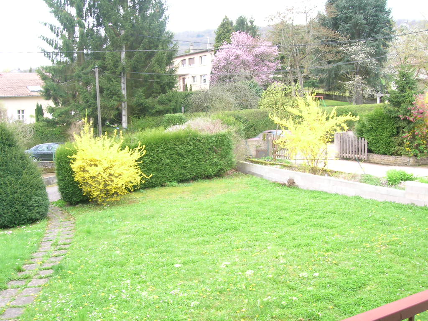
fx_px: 420
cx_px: 214
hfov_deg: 54.0
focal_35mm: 34
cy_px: 160
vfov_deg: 41.8
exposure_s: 1/22.7
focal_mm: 5.7
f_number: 4.9
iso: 50
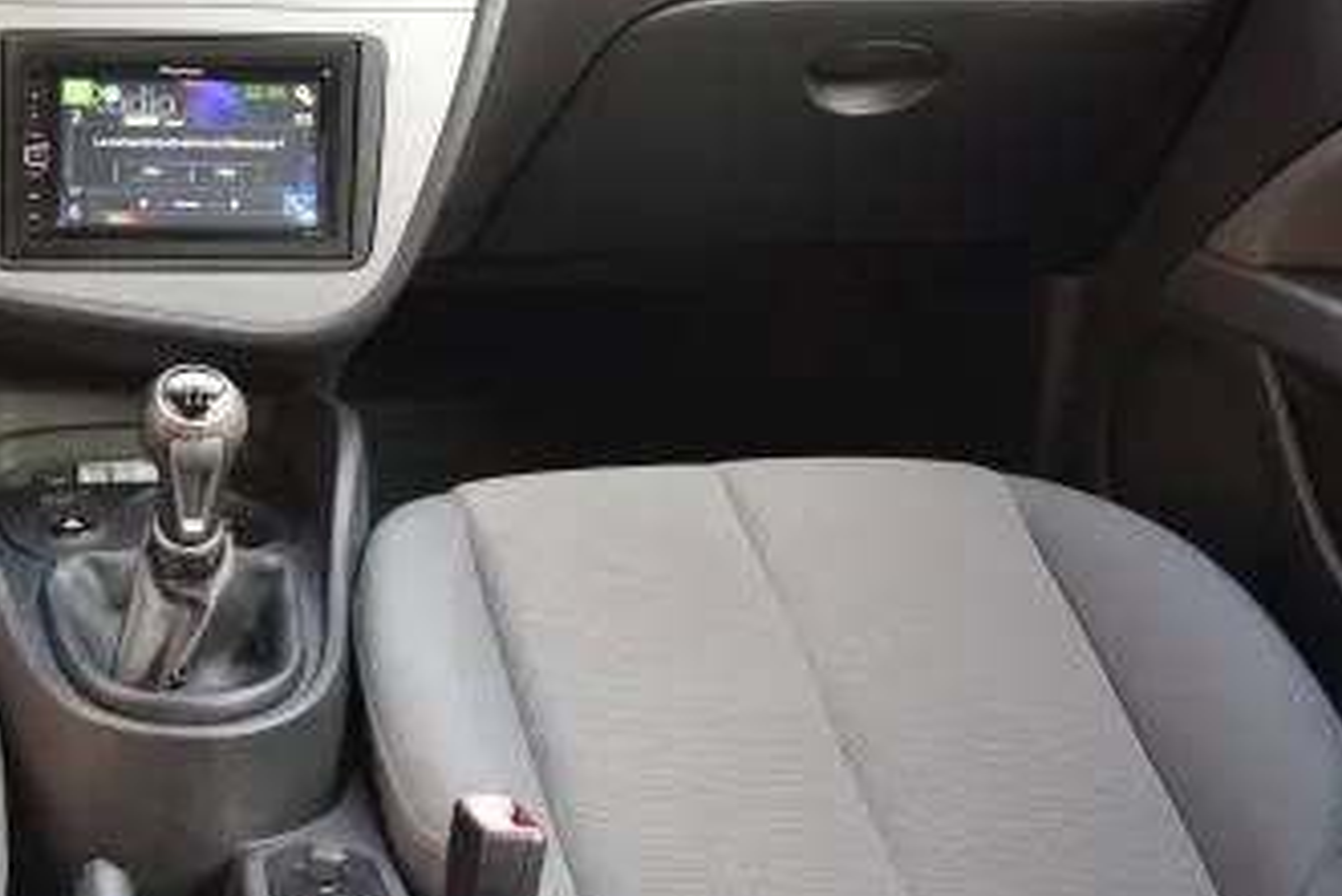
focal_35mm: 58
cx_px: 251
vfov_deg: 23.3
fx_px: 2163
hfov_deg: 33.4
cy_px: 270
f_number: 4
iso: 800
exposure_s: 1/60
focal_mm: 20
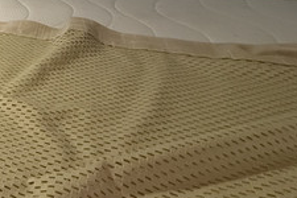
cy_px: -63
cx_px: -121
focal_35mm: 42
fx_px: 346
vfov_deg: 26.7
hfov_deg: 31.1
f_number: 2.2
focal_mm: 2.22
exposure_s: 1/60
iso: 640
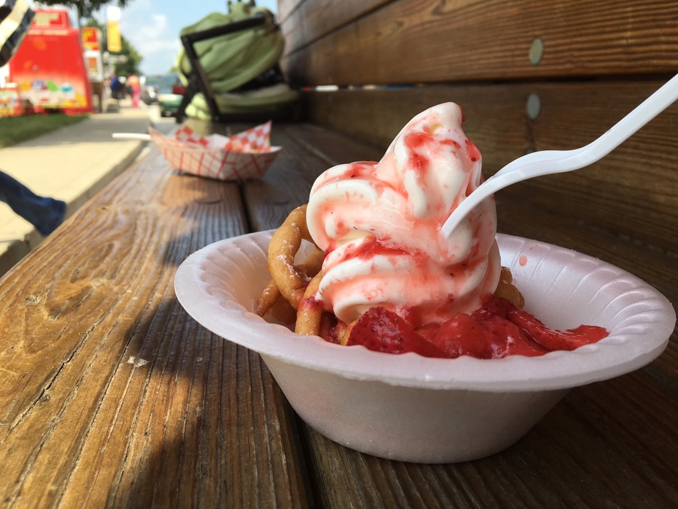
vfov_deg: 48.2
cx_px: 339
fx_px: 568
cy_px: 254
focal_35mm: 29
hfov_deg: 61.7
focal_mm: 4.15
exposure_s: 1/761
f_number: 2.2
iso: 25
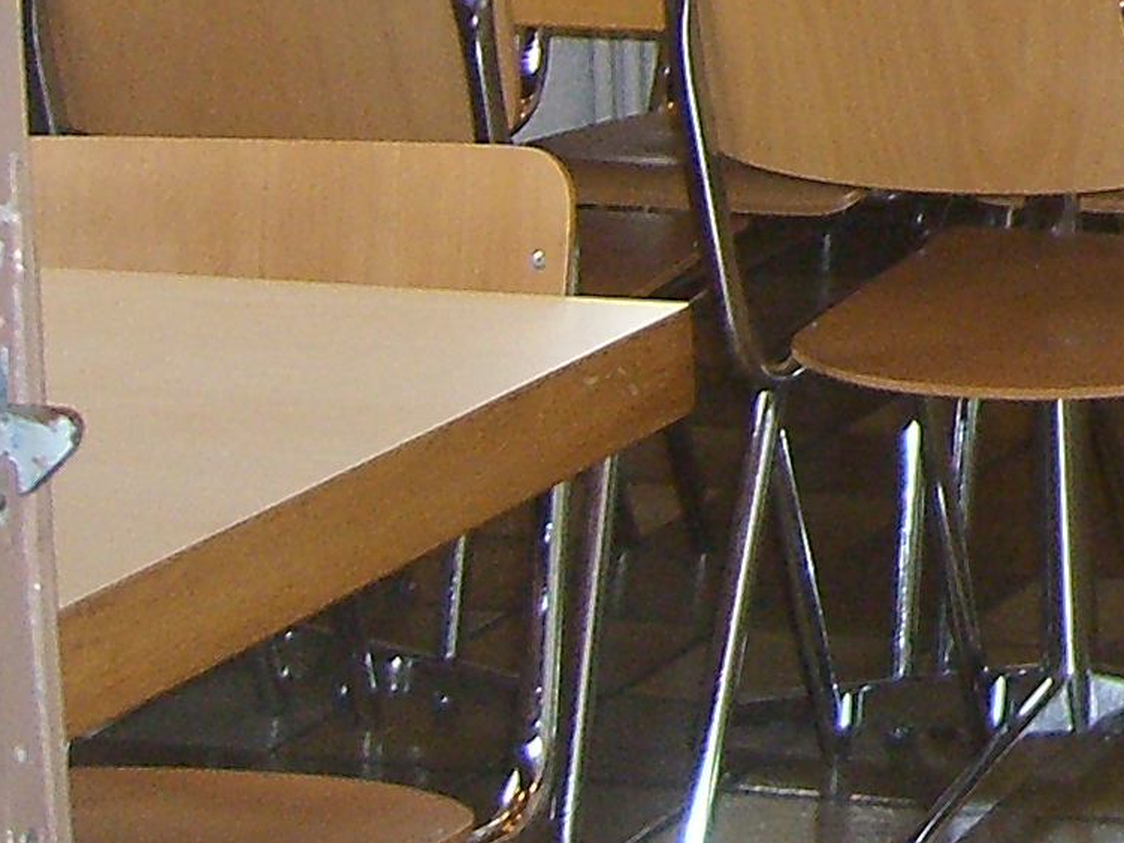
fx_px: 5358
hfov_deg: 10.7
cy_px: -710
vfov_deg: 8.6
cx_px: 2435
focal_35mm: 165
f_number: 2.8
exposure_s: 1/60
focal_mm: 7.9
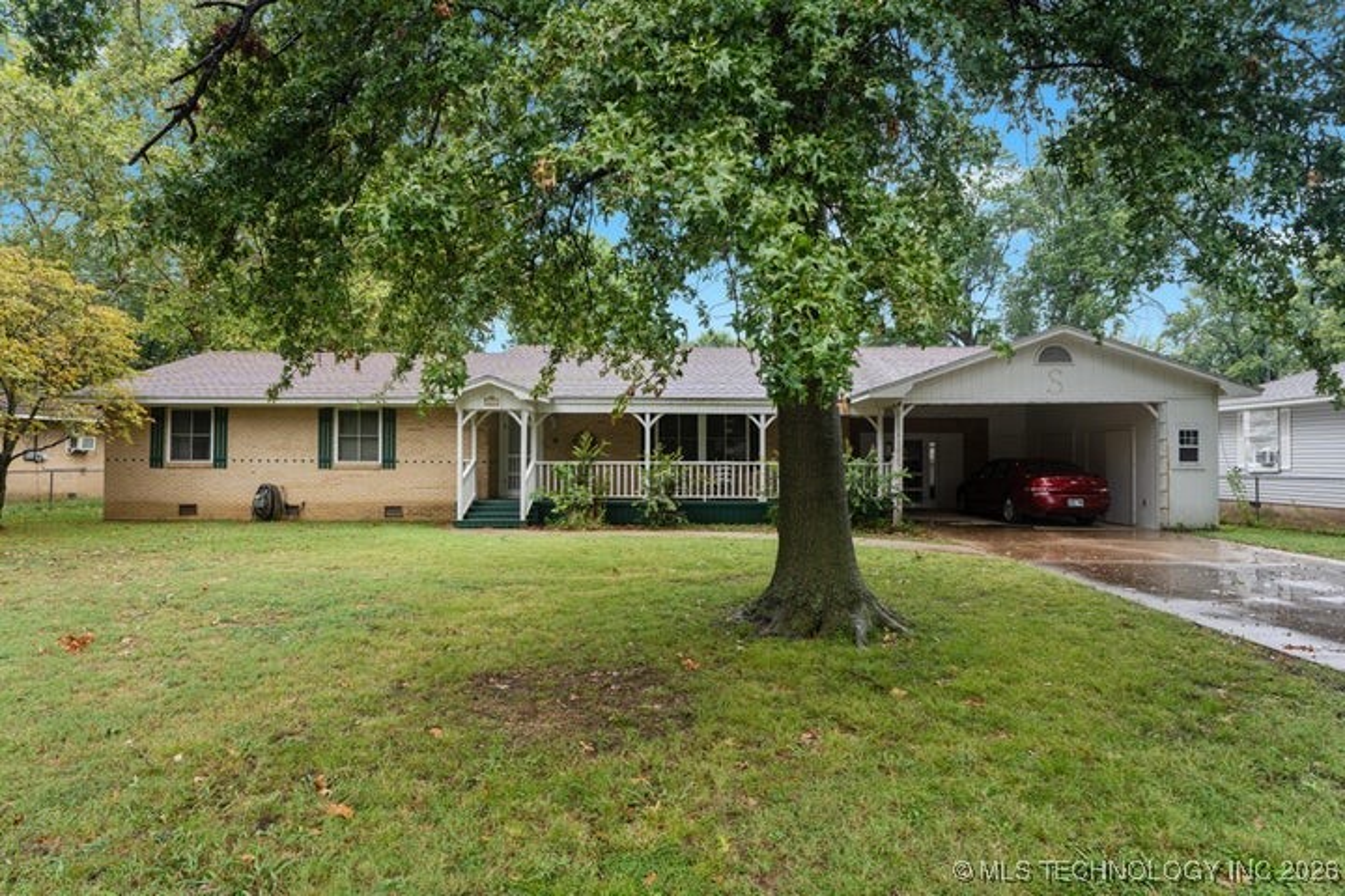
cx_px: 672
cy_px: 448
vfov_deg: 62.7
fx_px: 736
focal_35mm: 20
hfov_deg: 84.8
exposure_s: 1/30
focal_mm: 19.7
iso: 250
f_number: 9
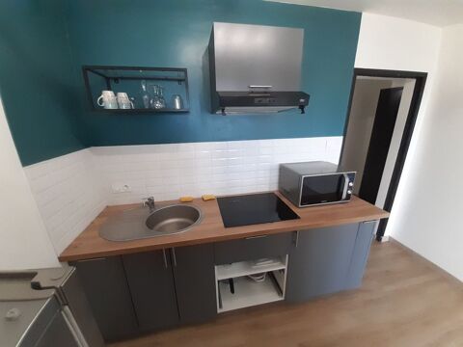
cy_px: 174
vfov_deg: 89.9
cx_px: 232
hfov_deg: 106.2
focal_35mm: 13
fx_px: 174
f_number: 2.2
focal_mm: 1.13
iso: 250
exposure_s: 1/50
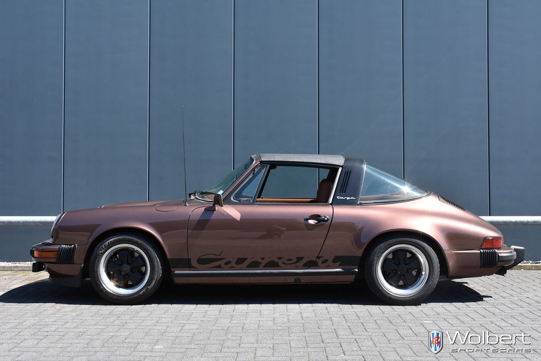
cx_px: 270
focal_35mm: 46
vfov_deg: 29.0
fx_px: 699
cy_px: 180
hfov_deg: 42.3
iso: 450
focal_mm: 31
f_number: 8
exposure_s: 1/500
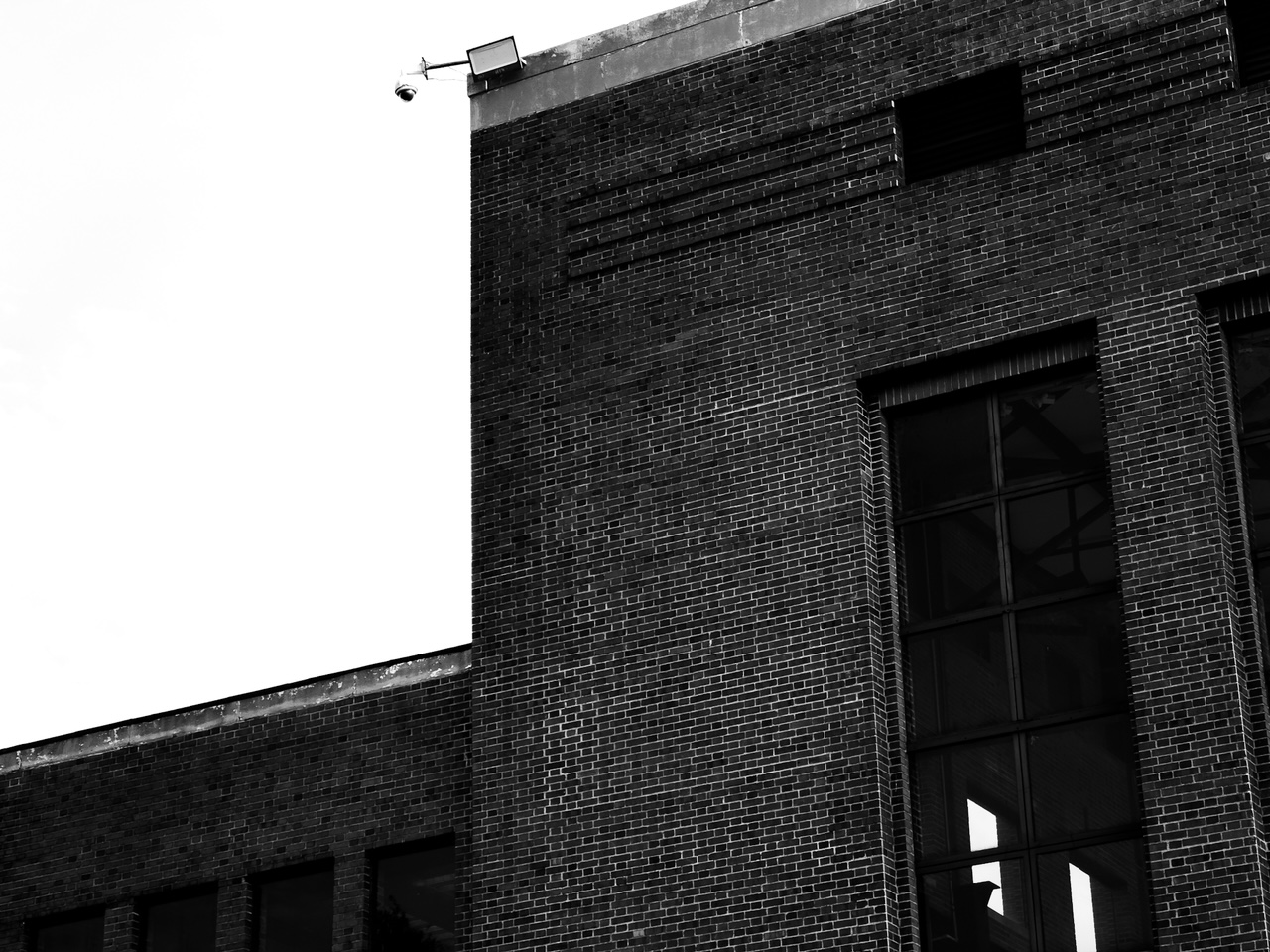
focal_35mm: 77
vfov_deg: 19.1
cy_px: 476
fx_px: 2825
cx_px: 635
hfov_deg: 25.3
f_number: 2.8
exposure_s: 1/350
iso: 25
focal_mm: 9
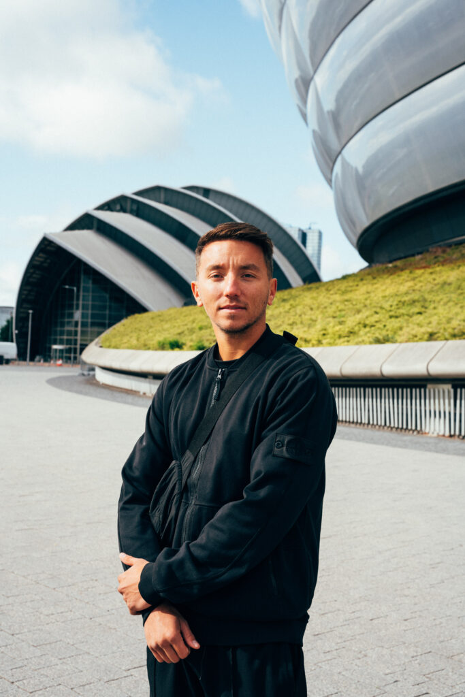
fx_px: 951
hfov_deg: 27.5
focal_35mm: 49
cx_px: 232
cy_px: 348
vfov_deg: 40.3
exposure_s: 1/320
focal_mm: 49.1
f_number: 8
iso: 160
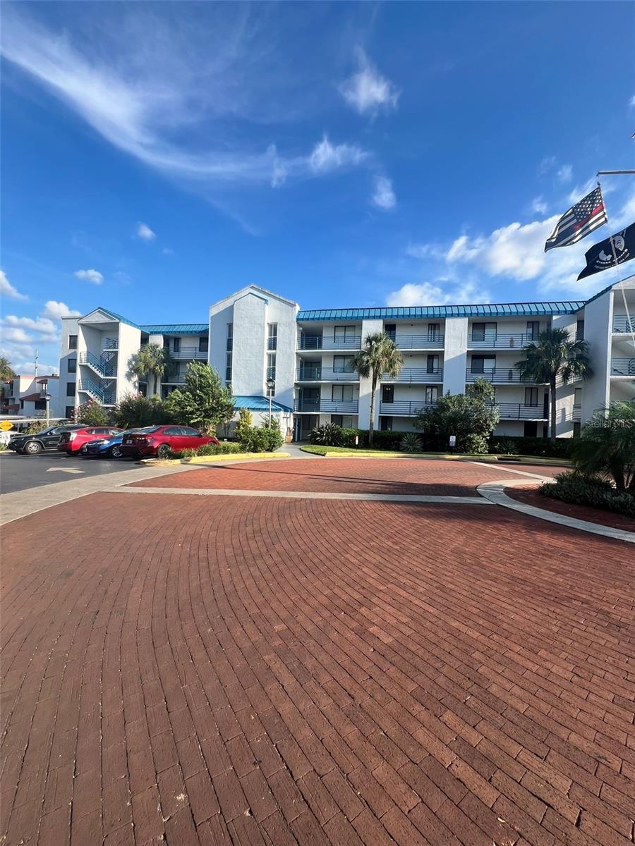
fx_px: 318
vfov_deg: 106.2
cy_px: 423
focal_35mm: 13
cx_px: 318
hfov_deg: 89.9
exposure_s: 1/960
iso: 32
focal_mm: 1.57
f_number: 1.8
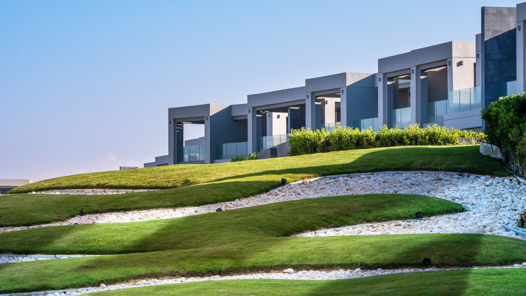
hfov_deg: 10.3
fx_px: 2929
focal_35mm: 210
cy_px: 146
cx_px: 263
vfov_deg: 5.8
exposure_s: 1/160
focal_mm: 200
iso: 100
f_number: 13
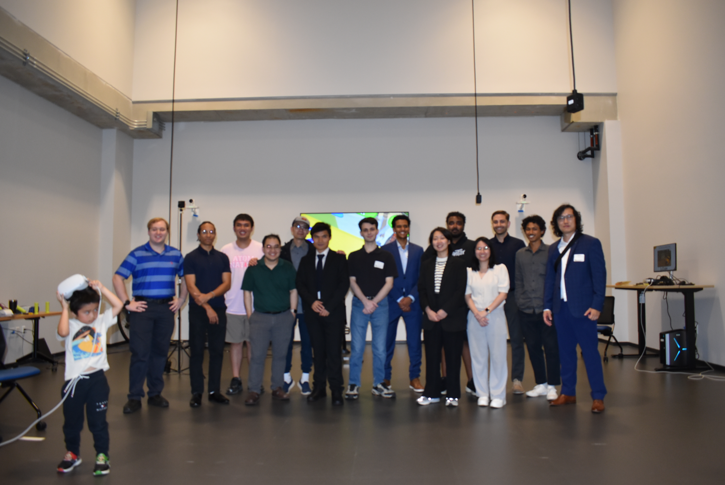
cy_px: 242
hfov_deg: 67.3
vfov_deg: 48.0
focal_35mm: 27
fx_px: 544
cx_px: 362
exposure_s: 1/80
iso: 800
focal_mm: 18
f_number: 4.5
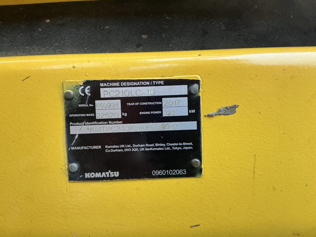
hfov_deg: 63.4
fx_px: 256
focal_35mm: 28
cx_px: 158
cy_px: 118
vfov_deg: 49.7
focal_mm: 3
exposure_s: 1/66
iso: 64
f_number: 1.8
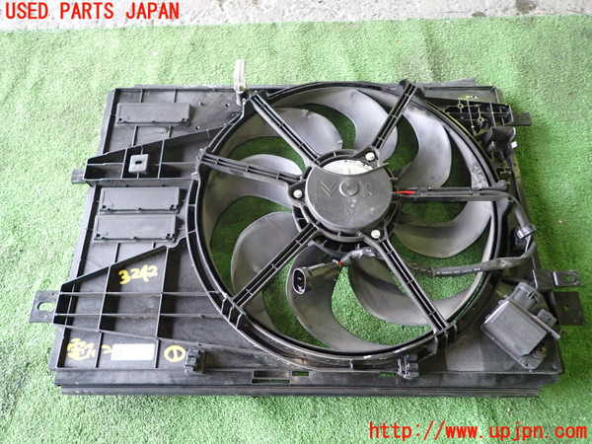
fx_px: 428
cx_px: 296
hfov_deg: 69.4
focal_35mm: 25
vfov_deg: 54.9
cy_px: 222
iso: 500
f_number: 2
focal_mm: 4.5
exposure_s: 1/30
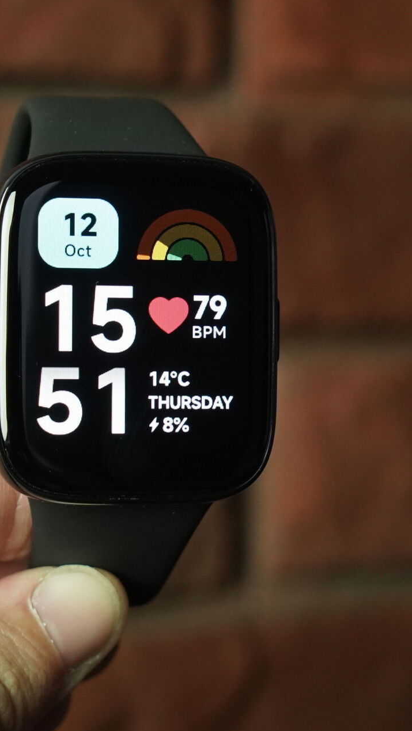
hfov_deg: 12.7
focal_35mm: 95
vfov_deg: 22.4
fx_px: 1844
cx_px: 128
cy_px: 366
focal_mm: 60
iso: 4000
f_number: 7.1
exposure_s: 1/200
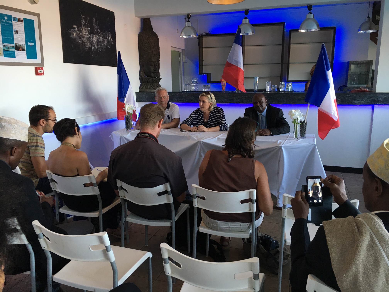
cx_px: 194
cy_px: 146
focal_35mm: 29
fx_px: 326
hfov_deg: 61.7
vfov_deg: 48.2
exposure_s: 1/33
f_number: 2.2
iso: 64
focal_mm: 4.15
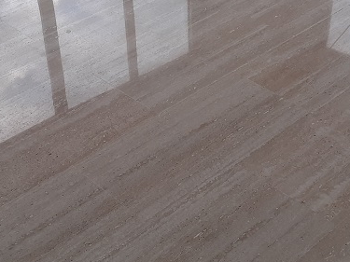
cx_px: 189
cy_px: 20
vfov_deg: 20.0
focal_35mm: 72
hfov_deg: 27.0
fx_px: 728
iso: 40
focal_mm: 3.6
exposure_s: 1/100
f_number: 1.9
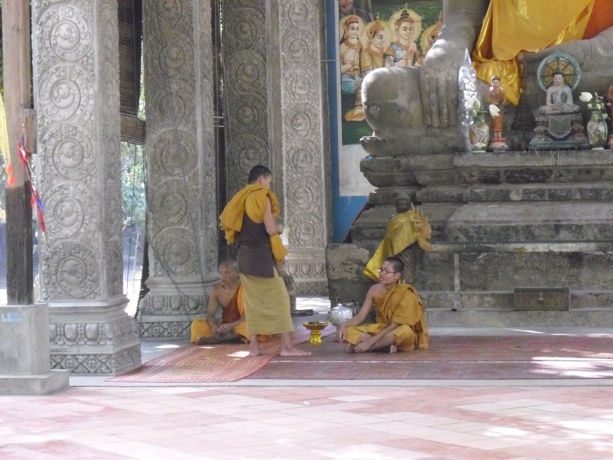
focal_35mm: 113
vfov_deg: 13.1
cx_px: 306
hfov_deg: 17.4
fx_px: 2001
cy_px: 230
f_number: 5.2
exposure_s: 1/125
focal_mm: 18.6
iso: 800
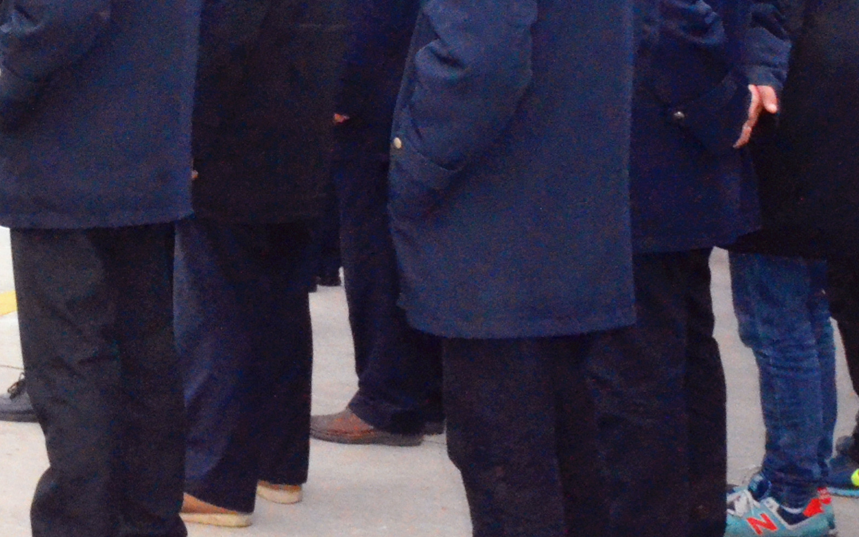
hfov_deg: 21.3
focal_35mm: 86
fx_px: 2013
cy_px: -248
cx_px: -318
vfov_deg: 14.3
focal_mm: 18
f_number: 22
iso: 6400
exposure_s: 1/250
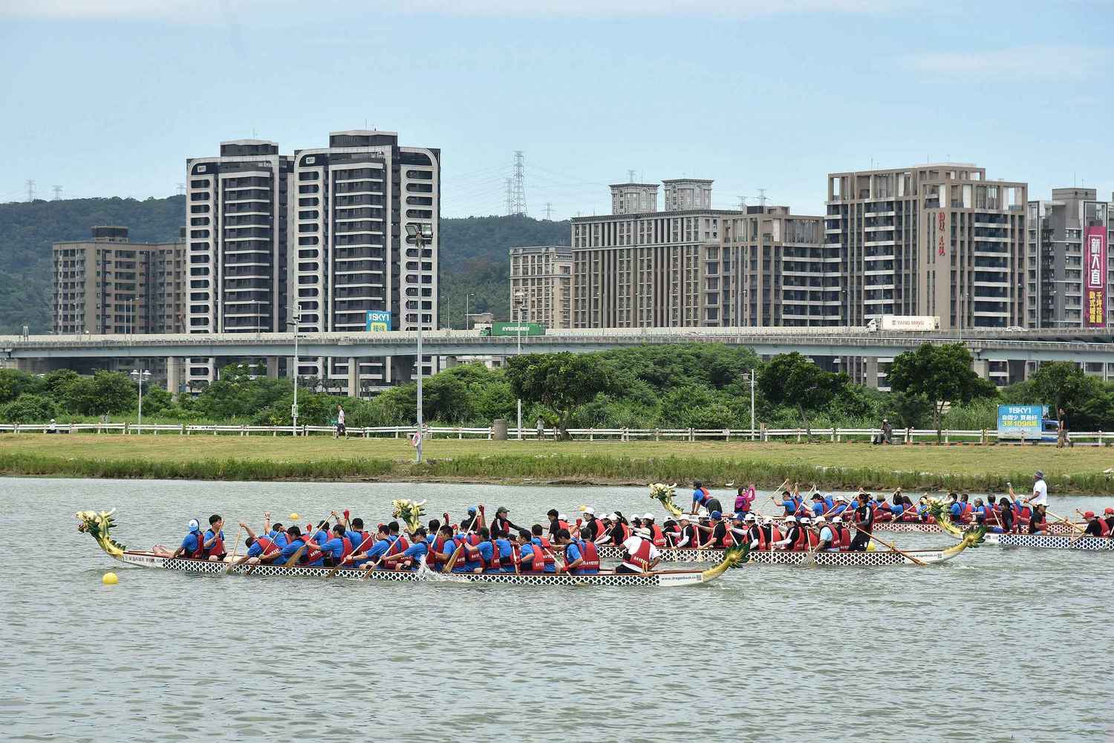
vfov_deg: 11.4
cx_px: 557
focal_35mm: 120
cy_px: 372
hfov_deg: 17.1
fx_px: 3713
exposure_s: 1/800
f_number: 8
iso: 400
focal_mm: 120
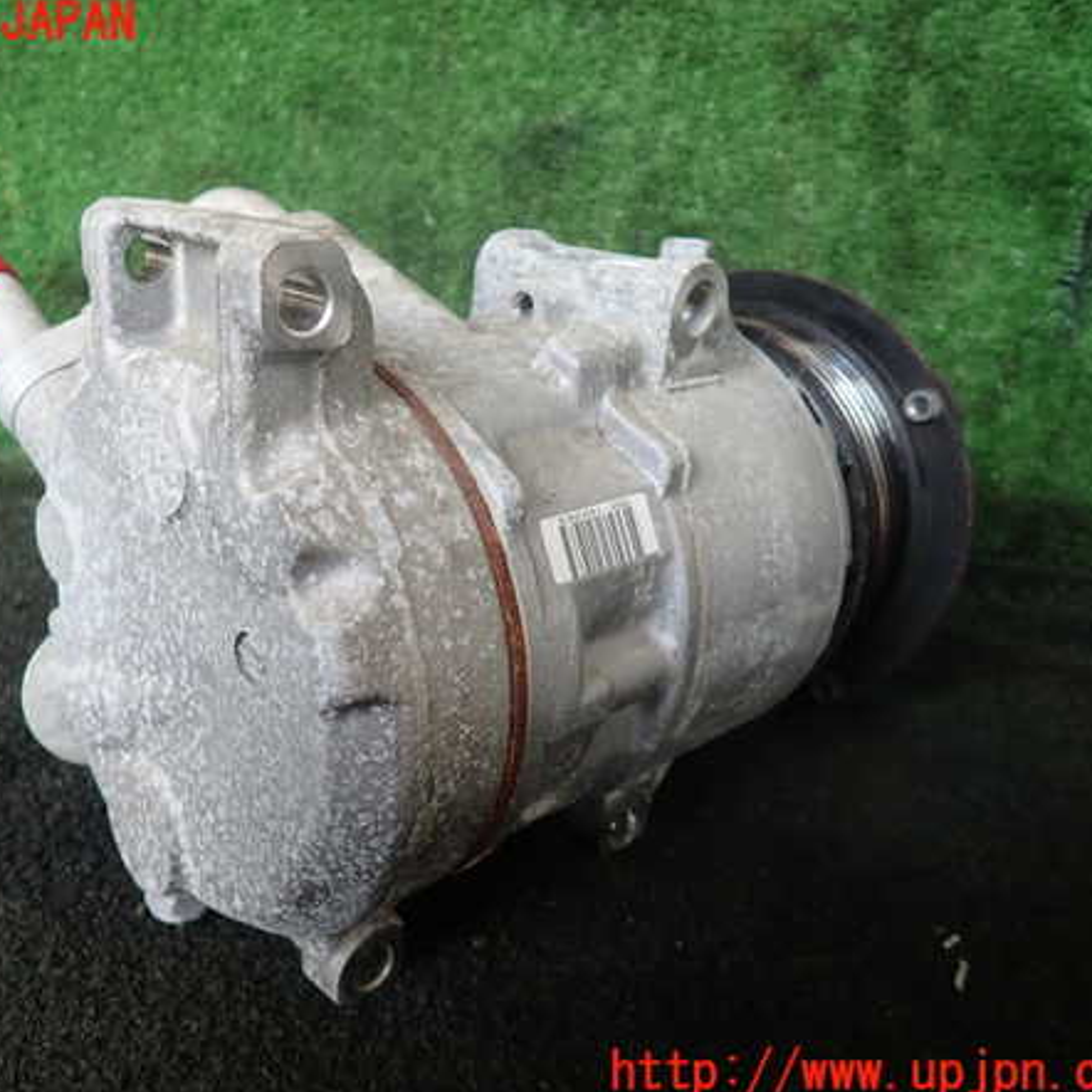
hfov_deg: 53.6
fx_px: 1071
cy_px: 548
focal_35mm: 30
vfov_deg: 54.0
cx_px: 427
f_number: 2
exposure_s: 1/80
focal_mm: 4.5
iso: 100
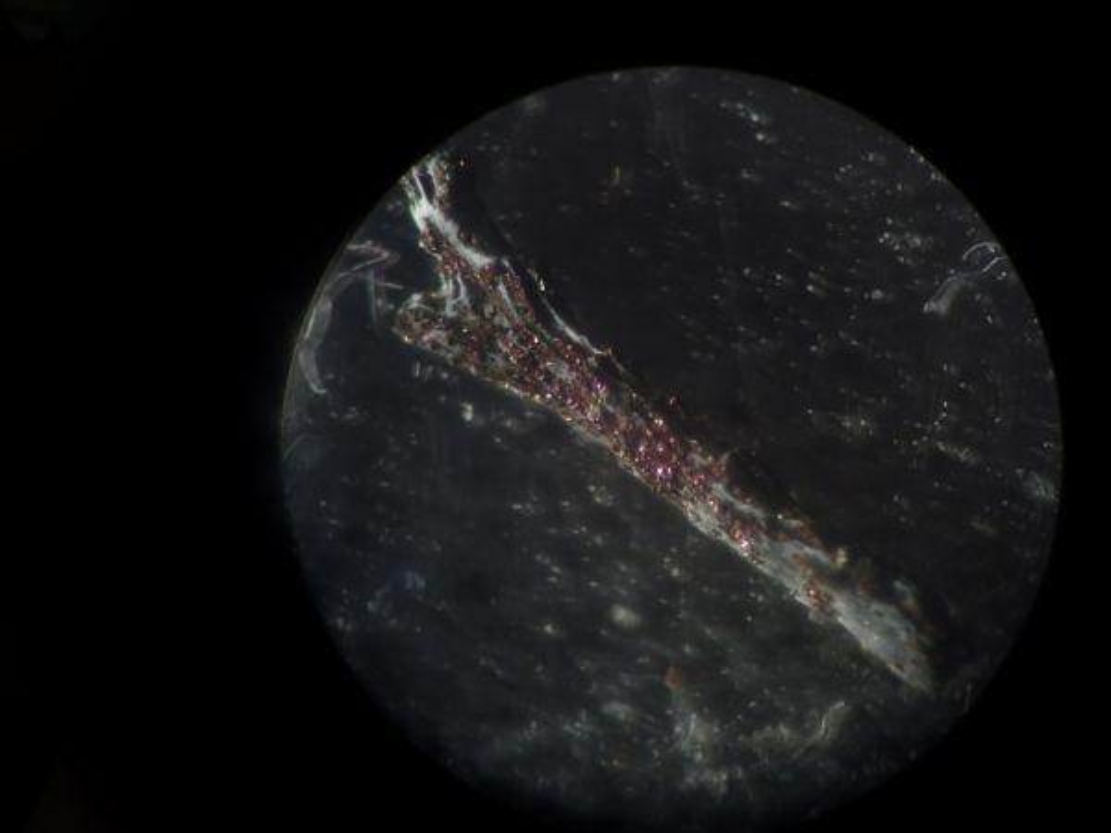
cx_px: 556
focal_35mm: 29
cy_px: 416
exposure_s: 1/40
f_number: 3.4
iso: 80
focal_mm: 4.7
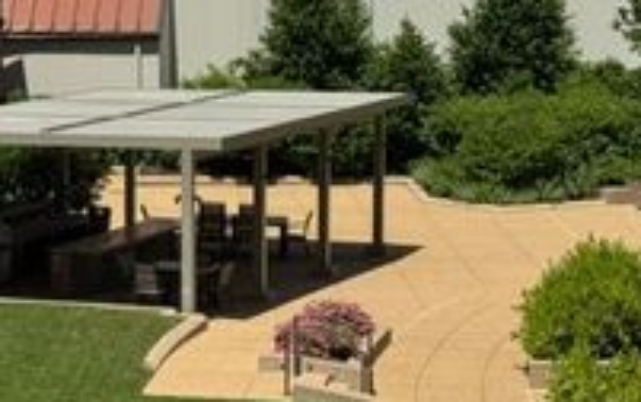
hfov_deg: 13.8
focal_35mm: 150
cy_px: 123
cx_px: 29
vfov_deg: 8.8
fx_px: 2623
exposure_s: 1/10526
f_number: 1.78
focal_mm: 6.76
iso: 80
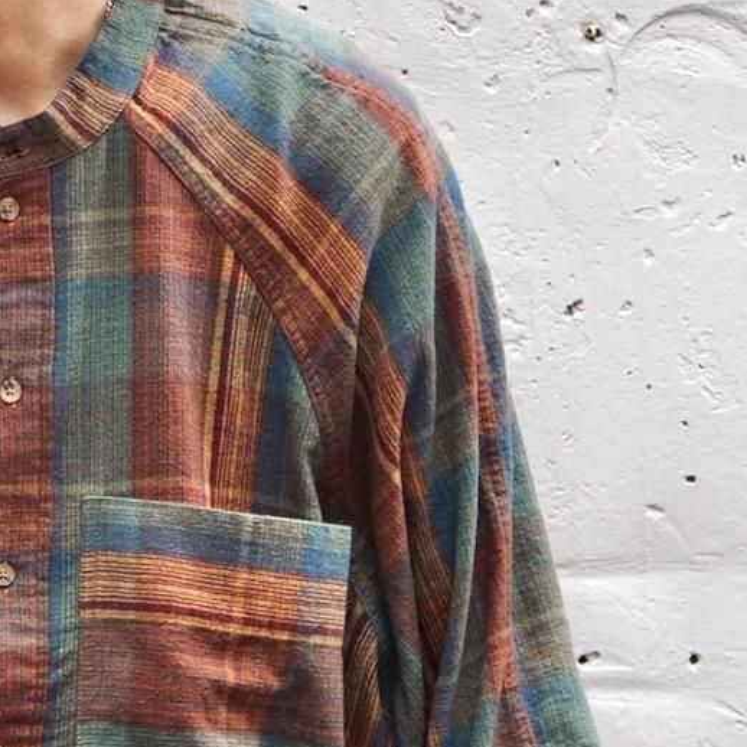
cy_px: 1155
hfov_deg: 12.9
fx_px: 3247
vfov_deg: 12.4
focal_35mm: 133
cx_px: -14
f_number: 6.3
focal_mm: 45
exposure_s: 1/80
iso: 100
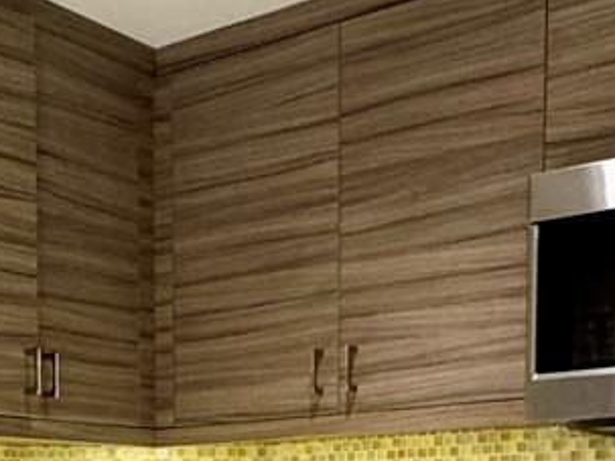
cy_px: 662
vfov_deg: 18.0
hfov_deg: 25.2
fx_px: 1314
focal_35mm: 74
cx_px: 20
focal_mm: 2.22
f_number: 2.2
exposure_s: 1/60
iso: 320
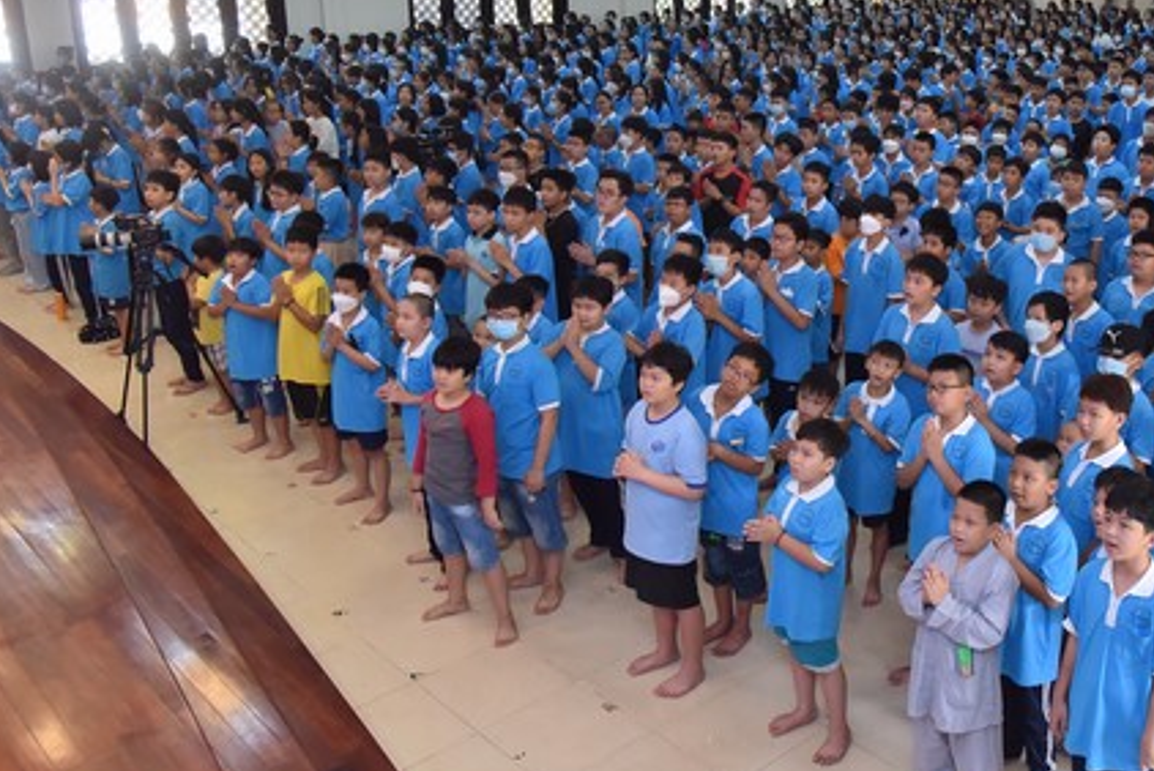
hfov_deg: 49.7
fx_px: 1187
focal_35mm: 37
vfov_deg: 35.7
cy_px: 268
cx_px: 870
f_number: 5.6
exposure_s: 1/125
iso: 2000
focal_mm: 24
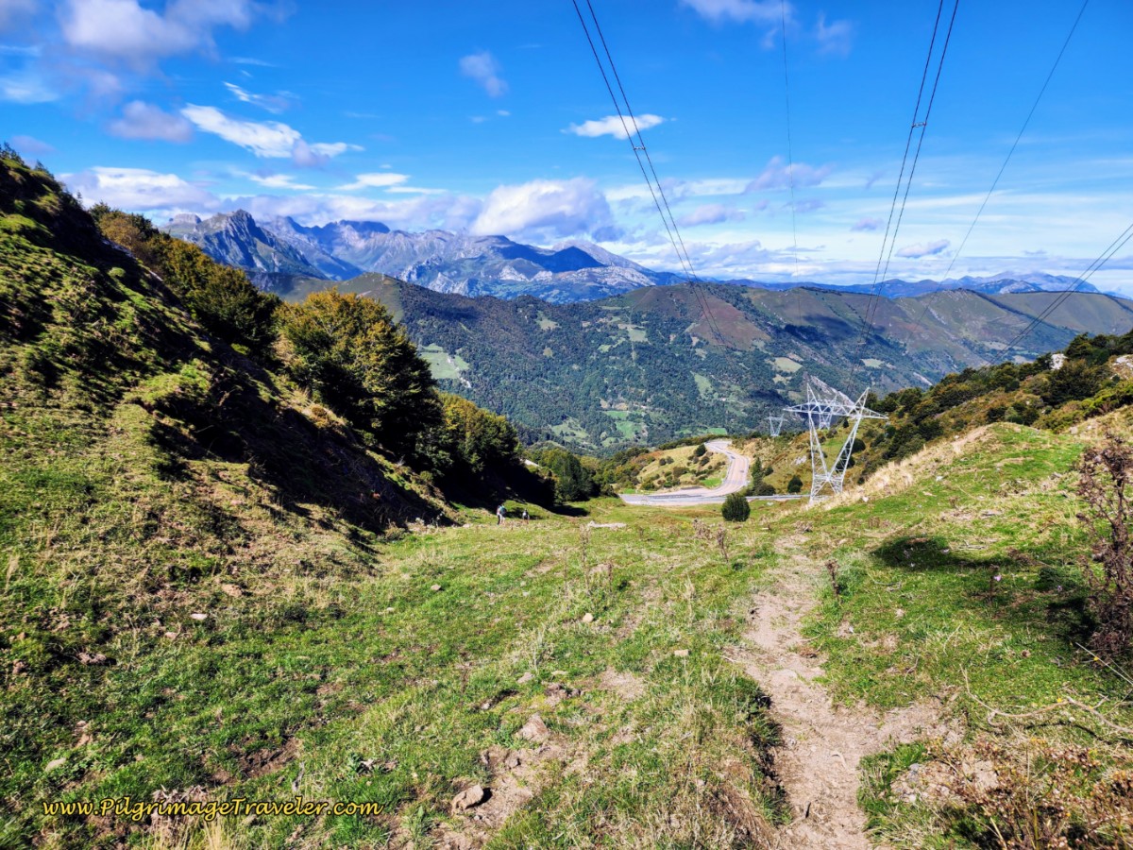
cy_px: 425
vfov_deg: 58.9
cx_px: 566
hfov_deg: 73.9
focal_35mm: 23
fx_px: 753
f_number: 1.8
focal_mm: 6.4
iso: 12
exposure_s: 1/997
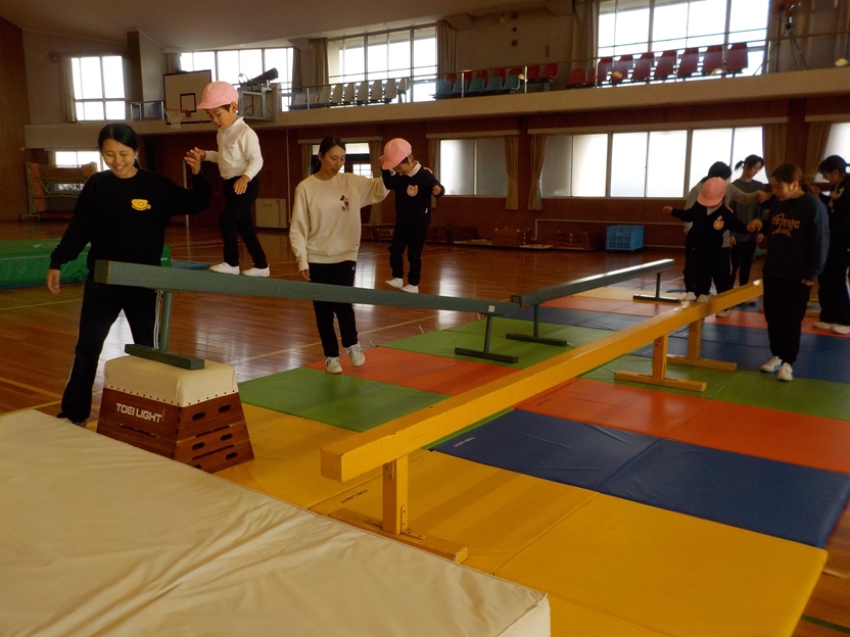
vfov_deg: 46.8
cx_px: 425
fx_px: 737
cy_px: 318
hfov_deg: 60.0
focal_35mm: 30
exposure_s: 1/250
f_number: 3.3
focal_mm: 4.1
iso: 160
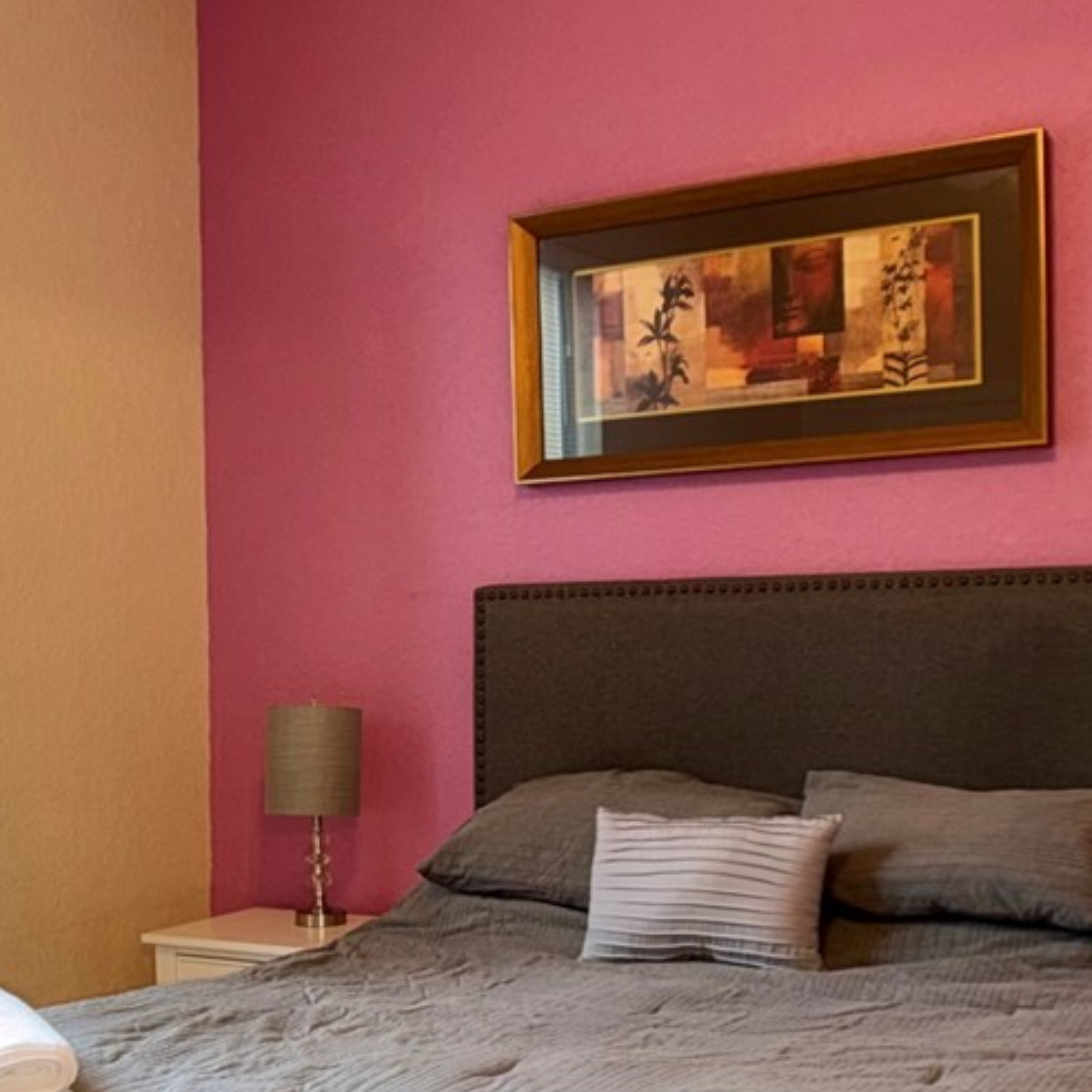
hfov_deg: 24.9
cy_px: 764
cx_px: 406
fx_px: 2463
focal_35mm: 69
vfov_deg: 24.8
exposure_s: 1/21
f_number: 1.78
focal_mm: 6.76
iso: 100
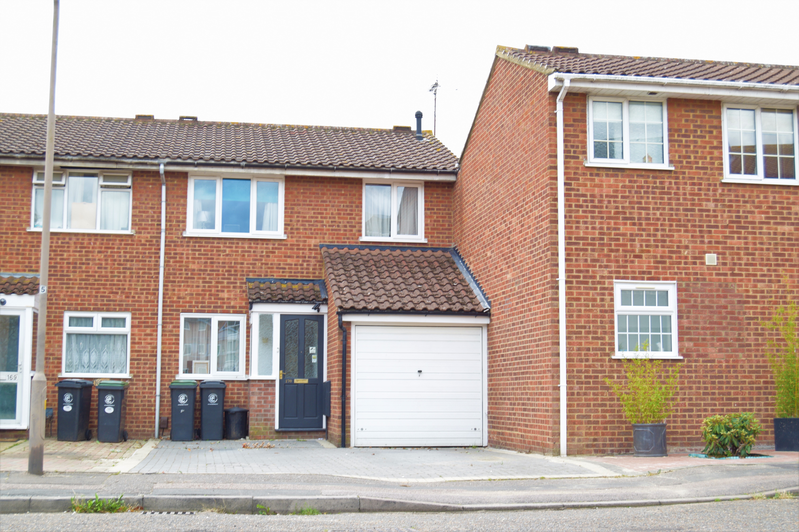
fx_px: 1065
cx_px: 400
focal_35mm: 48
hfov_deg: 41.1
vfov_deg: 28.1
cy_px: 266
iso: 100
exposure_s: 1/60
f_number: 6.3
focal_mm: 32
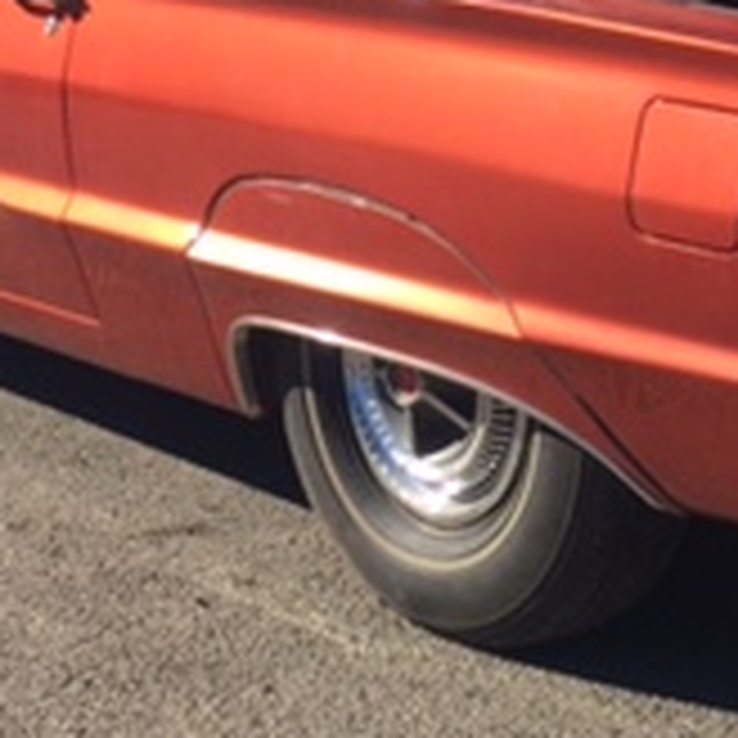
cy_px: 45
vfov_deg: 17.1
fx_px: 2412
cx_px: 387
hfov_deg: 17.4
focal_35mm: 100
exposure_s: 1/1647
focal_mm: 4.15
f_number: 2.2
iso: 32
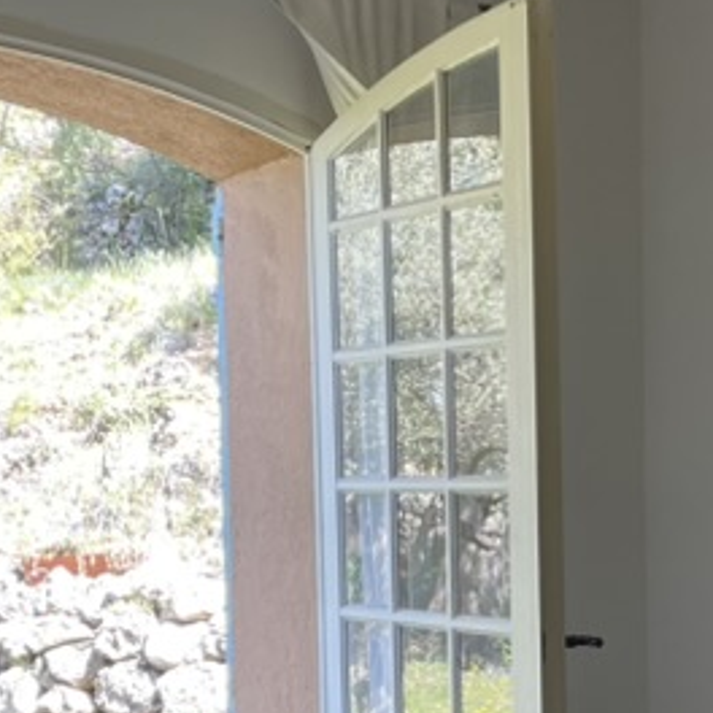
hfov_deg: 19.3
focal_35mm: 89
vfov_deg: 19.1
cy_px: 664
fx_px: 2074
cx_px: 586
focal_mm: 4.2
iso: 40
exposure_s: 1/100
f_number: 1.6
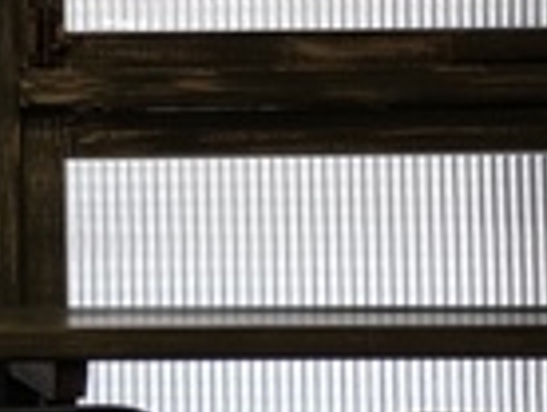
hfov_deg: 12.0
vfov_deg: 9.5
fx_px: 2469
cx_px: -297
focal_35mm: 156
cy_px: 87
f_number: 1.8
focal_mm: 3.95
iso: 64
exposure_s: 1/100
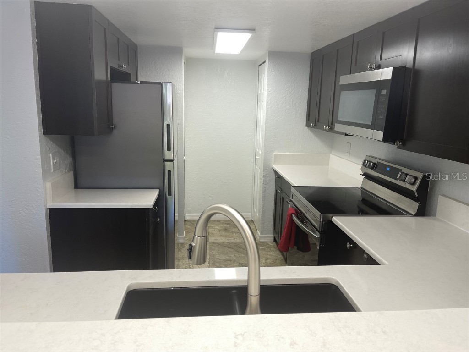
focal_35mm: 25
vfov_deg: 54.9
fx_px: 339
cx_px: 234
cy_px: 176
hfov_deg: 69.4
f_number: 1.6
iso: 64
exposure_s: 1/120
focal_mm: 5.1
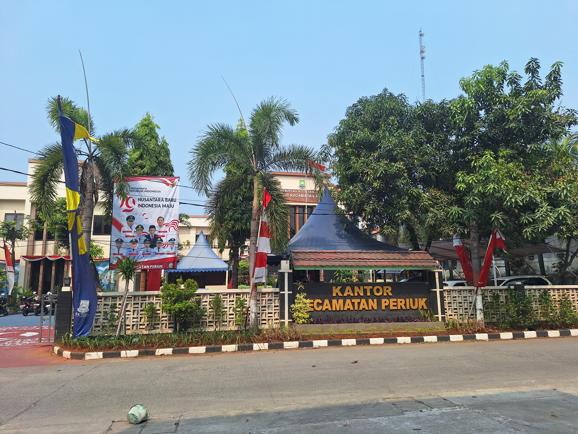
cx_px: 289
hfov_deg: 73.9
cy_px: 217
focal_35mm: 23
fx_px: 384
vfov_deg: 58.9
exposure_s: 1/2283
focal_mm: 5.54
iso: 40
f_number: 1.8
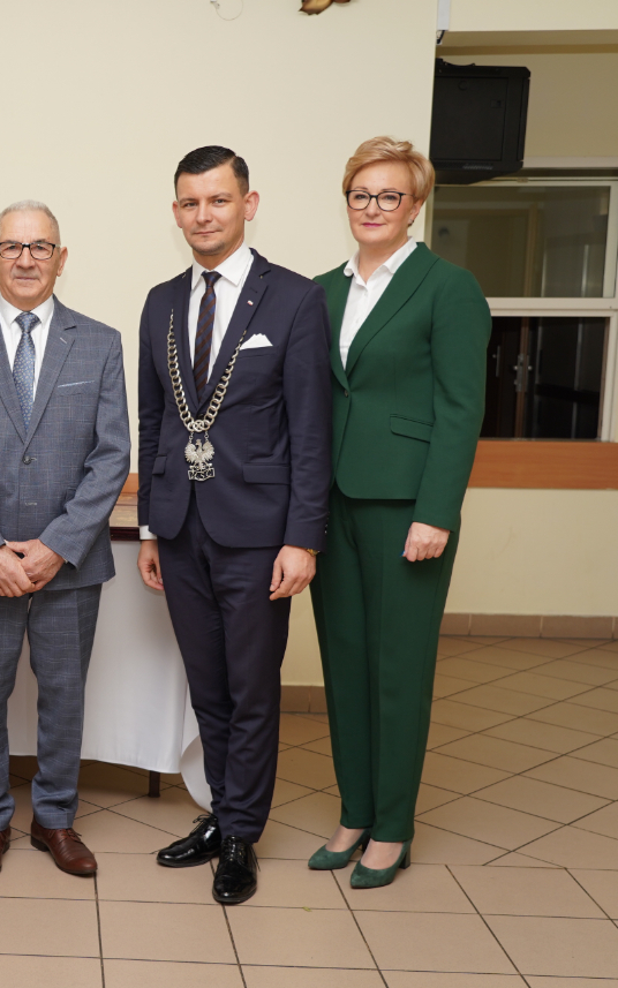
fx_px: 1374
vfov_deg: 39.6
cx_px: -29
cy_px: 494
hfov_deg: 24.0
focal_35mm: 51
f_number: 4
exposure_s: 1/100
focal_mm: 33
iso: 250
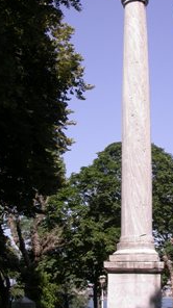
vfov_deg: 37.2
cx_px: 110
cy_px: 143
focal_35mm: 56
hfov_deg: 21.3
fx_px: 458
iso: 100
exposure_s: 1/500
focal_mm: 7.85
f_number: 4.7
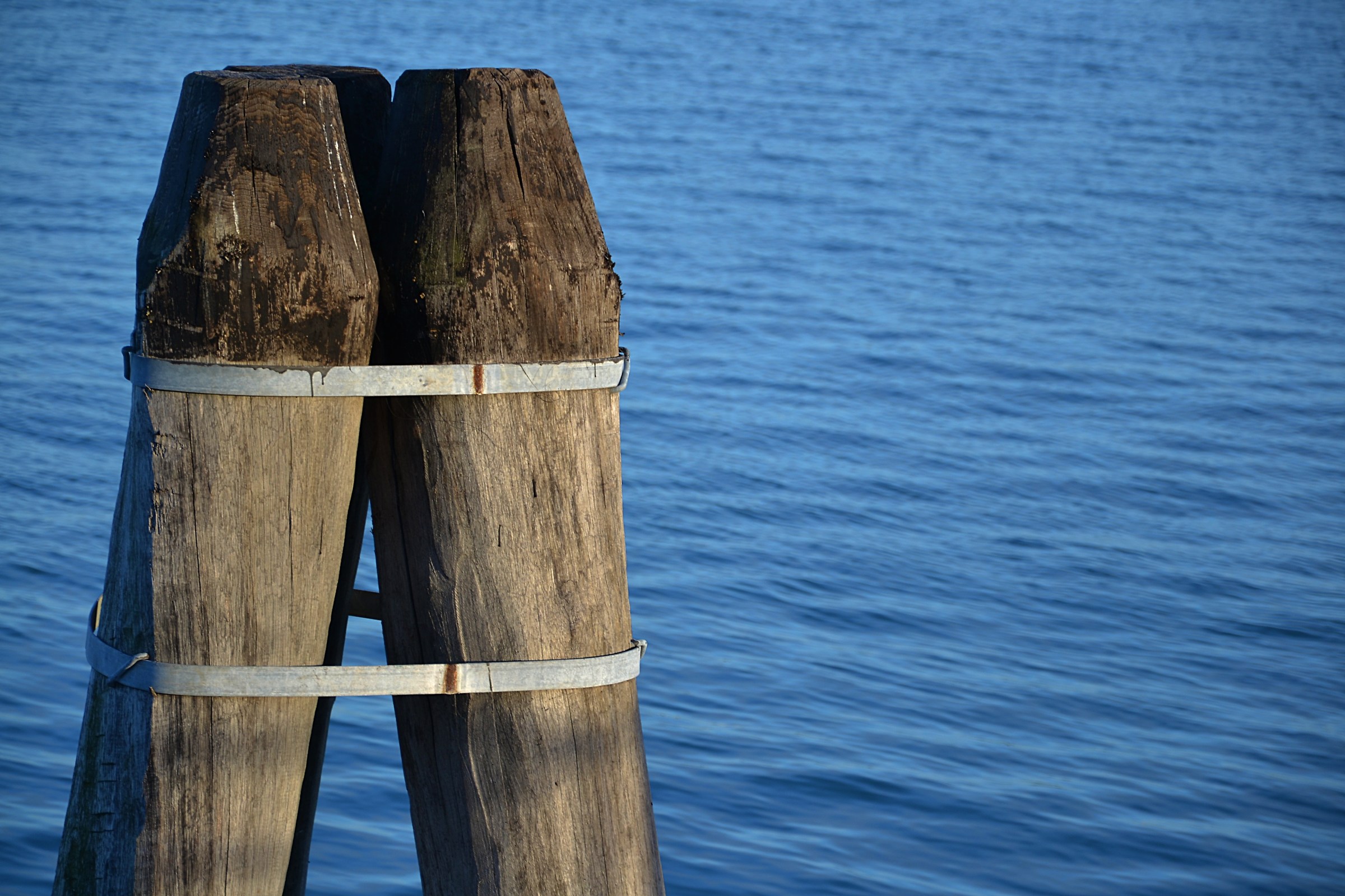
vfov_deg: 8.7
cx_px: 672
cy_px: 448
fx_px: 5884
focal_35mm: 158
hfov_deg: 13.0
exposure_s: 1/125
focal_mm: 105
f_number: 5.6
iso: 100
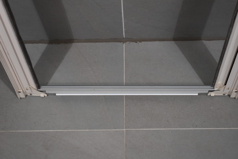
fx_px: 416
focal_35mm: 63
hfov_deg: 31.9
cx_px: 119
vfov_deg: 21.6
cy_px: 80
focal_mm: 42
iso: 800
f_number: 5
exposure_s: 1/200
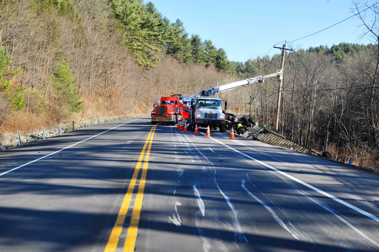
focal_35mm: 45
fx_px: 473
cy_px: 126
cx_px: 190
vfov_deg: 29.8
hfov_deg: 43.6
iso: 400
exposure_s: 1/1000
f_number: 5.6
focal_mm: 45
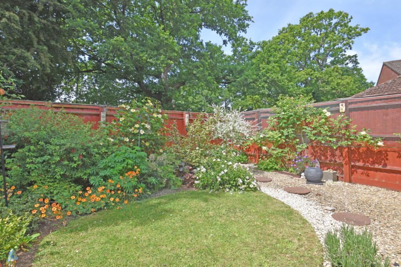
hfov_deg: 90.0
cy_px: 134
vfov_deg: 67.4
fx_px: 201
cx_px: 200
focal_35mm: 18
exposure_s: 1/250
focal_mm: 12
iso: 200
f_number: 8
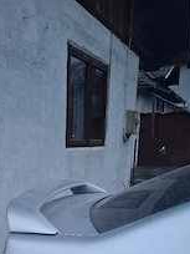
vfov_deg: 38.0
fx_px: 329
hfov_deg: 31.5
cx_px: 42
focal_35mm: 45
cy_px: 248
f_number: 1.8
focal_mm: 5.54
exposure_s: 1/33
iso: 400
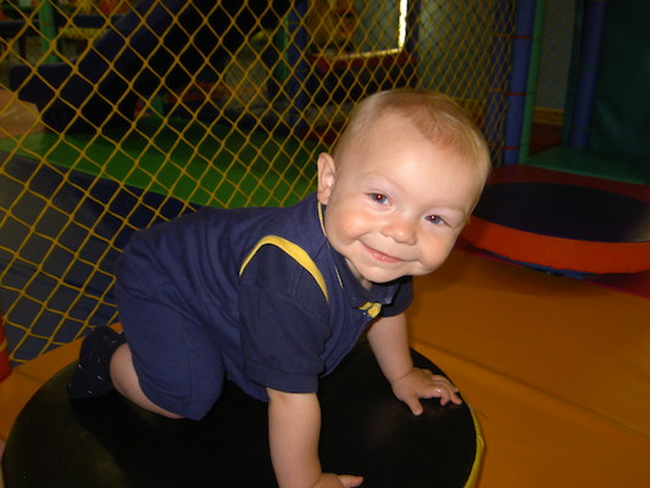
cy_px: 244
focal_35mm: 34
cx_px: 325
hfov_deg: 53.9
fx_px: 639
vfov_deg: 41.8
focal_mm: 5.6
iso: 100
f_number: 2.8
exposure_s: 1/60
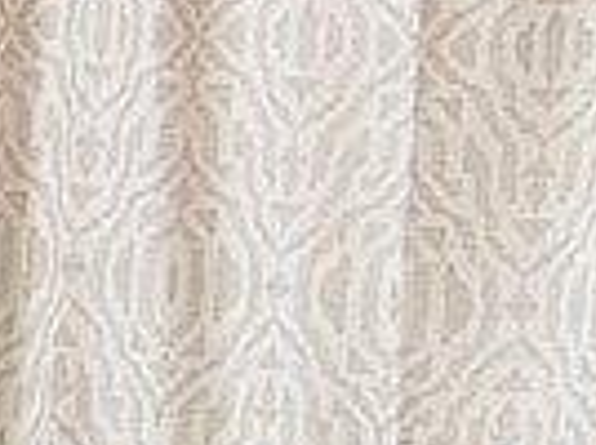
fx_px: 3420
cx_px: -809
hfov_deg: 9.0
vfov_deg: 7.4
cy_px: 507
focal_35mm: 199
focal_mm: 4.2
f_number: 1.6
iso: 100
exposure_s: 1/60
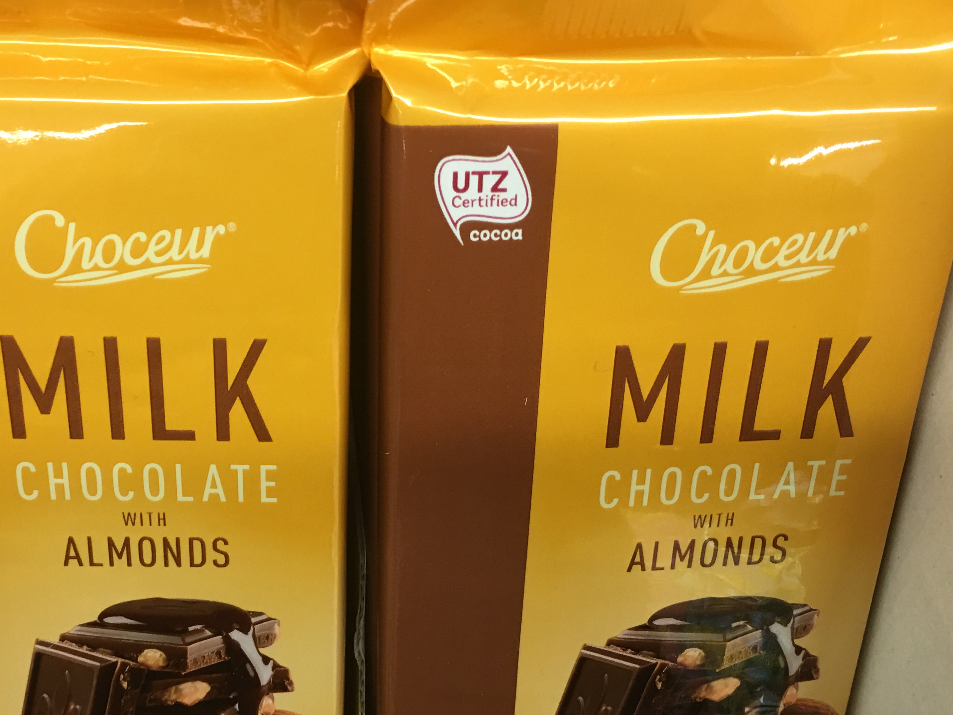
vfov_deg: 33.2
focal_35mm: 43
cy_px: 499
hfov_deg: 43.4
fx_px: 1184
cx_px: 346
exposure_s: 1/15
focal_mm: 4.15
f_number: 2.2
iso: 40
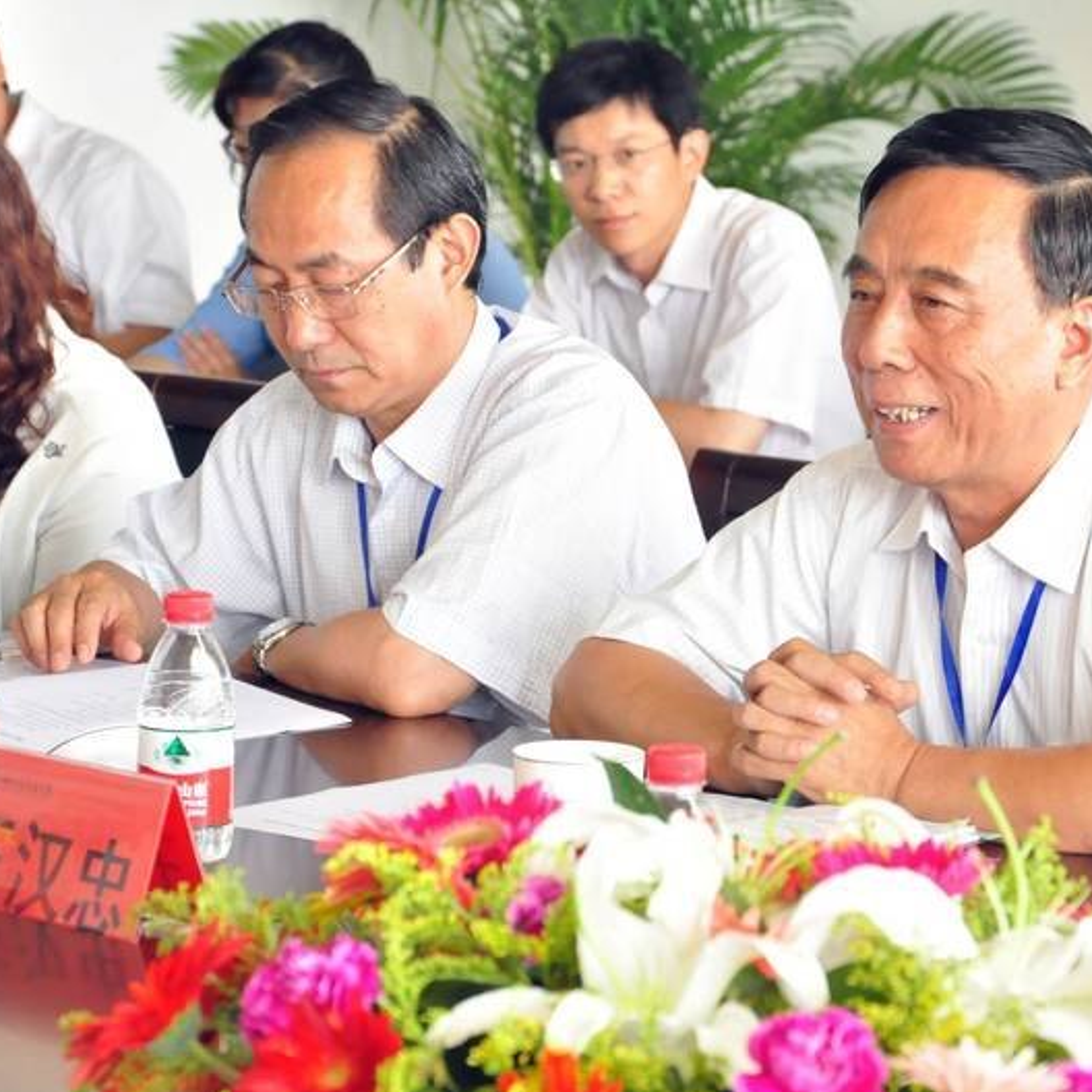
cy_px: 547
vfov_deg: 12.1
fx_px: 5162
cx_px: 749
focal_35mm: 145
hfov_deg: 12.1
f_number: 7.1
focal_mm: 75
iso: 3200
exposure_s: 1/50
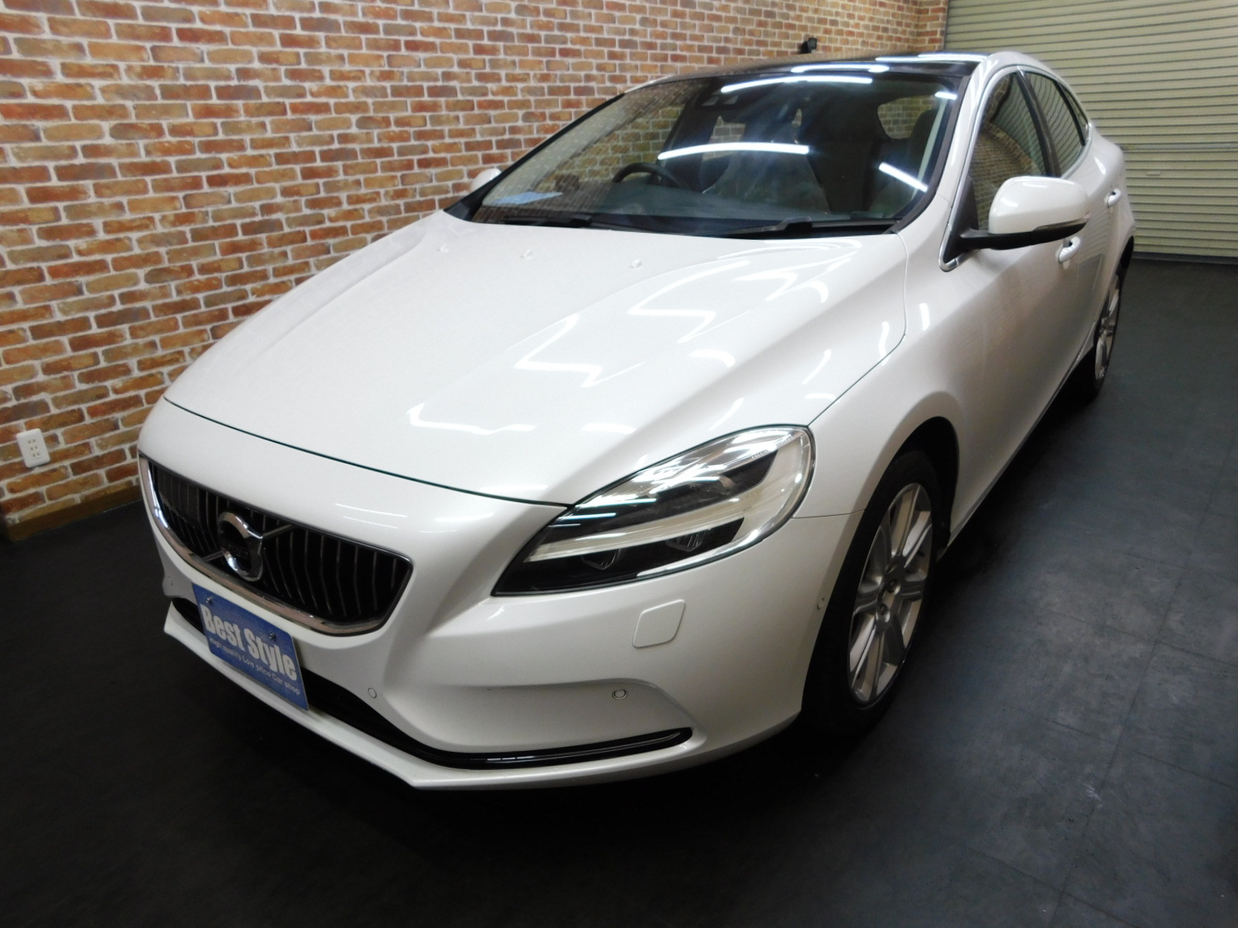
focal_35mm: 24
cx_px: 619
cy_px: 464
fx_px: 858
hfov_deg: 71.6
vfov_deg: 56.8
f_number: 3
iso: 160
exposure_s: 1/30
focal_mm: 4.1
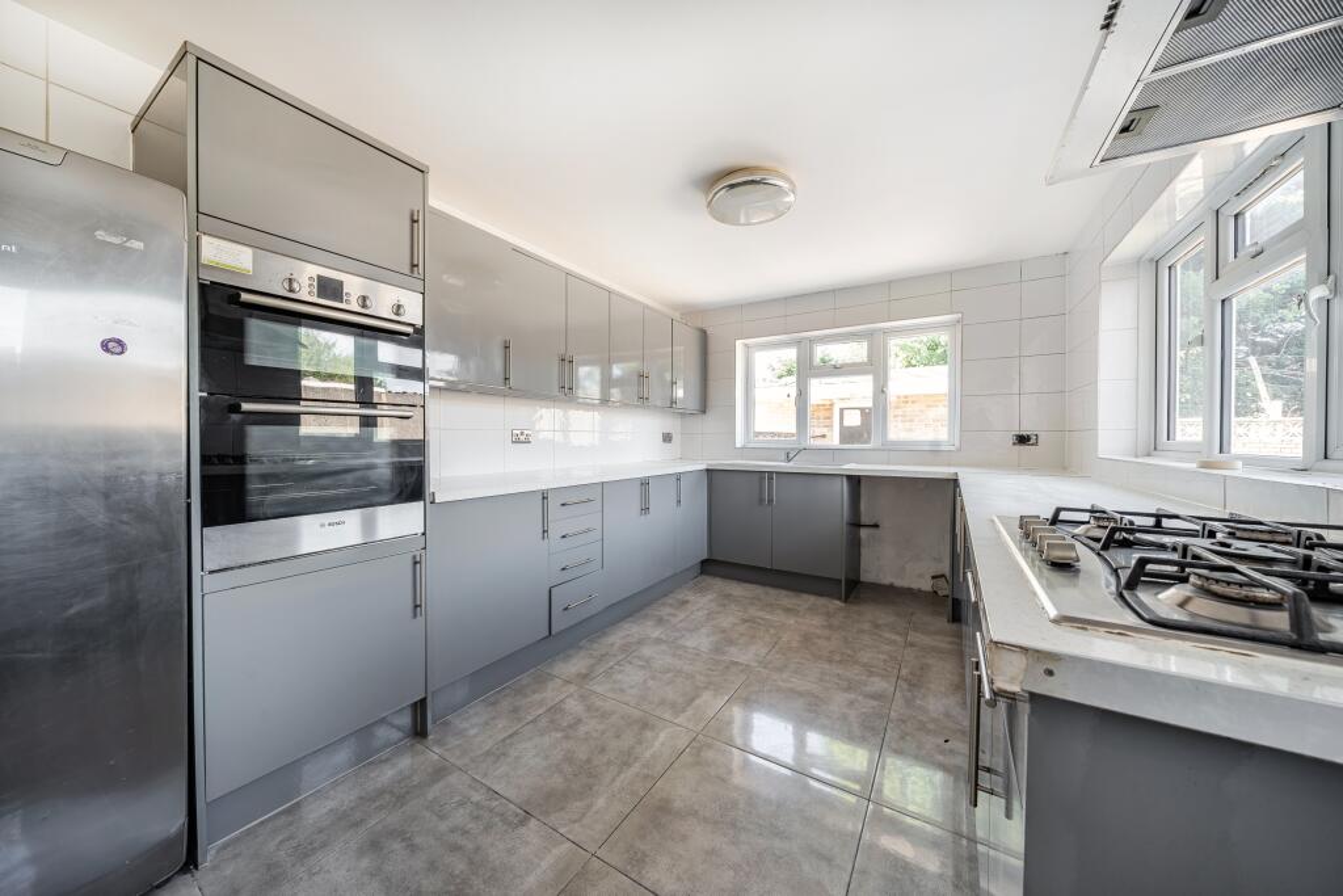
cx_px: 672
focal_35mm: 12
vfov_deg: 90.0
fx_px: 448
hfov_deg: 112.6
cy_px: 448
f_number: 8
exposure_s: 1/3
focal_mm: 12
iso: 100
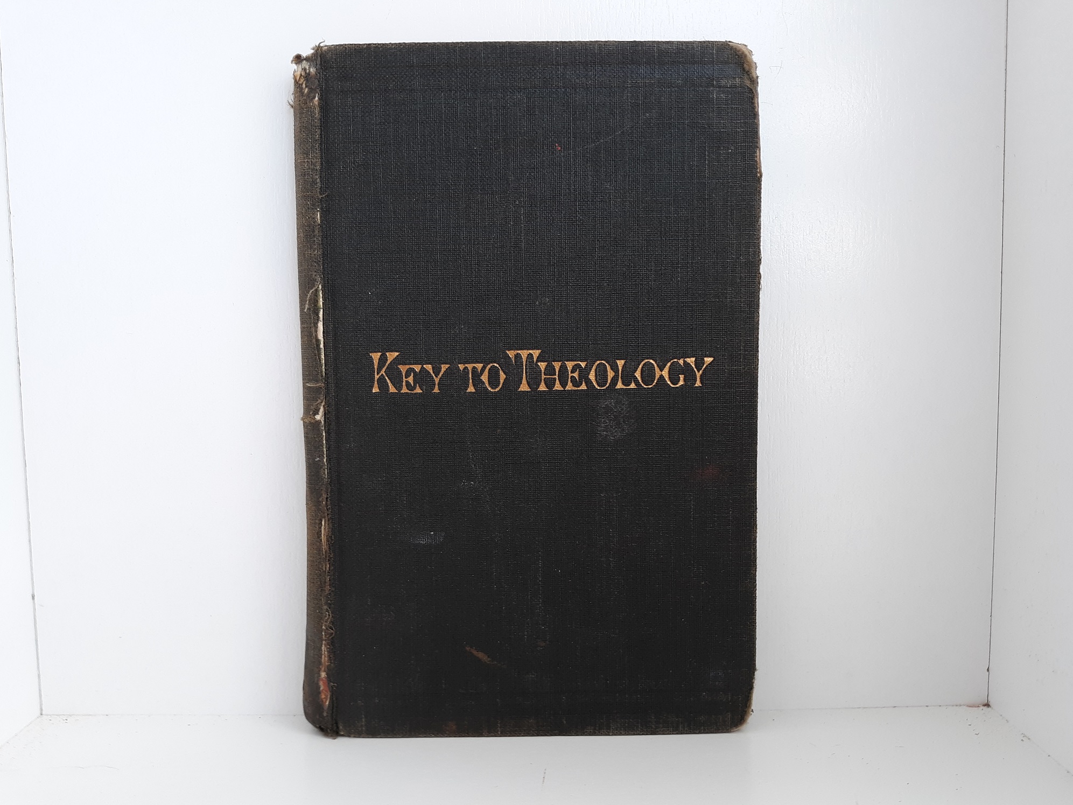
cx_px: 547
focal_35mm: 29
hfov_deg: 61.7
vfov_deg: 48.2
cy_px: 410
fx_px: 899
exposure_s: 1/60
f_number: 1.7
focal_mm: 3.7
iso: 40
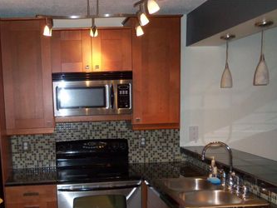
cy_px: 155
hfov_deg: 44.0
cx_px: 87
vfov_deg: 33.7
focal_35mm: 42
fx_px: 336
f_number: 3.9
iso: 160
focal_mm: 5.1
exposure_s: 1/40
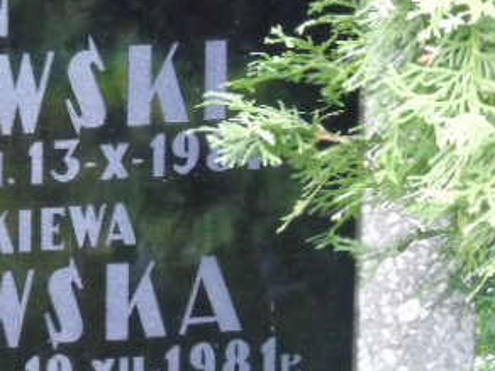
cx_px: 27
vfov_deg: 3.7
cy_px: 115
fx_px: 5820
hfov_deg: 4.9
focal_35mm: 407
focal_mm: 33
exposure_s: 1/30
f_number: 5
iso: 800
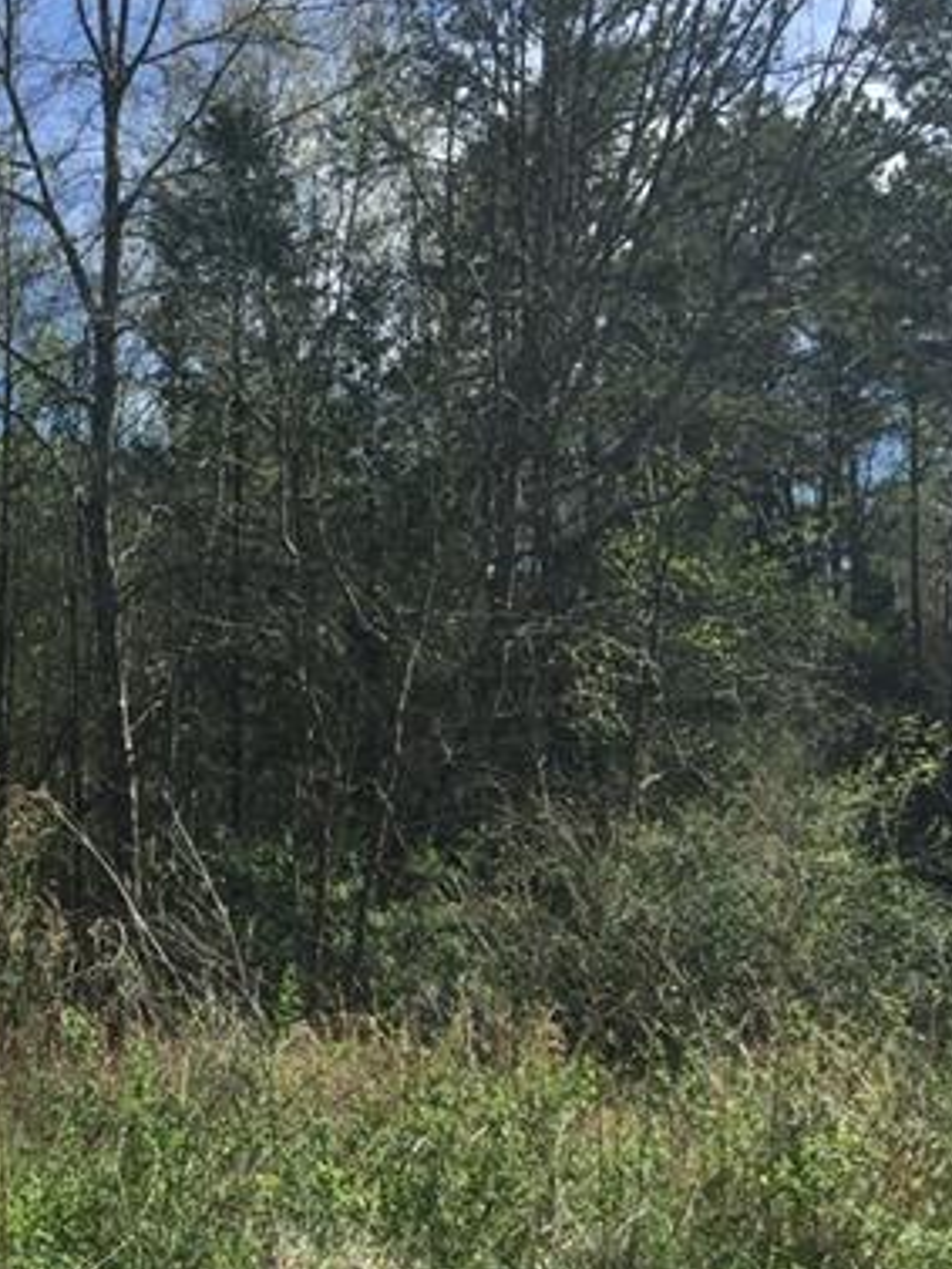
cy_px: 879
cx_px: 10
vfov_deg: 32.3
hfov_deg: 23.8
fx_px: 2162
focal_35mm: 59
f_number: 2.2
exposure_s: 1/1522
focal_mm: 4.15
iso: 32
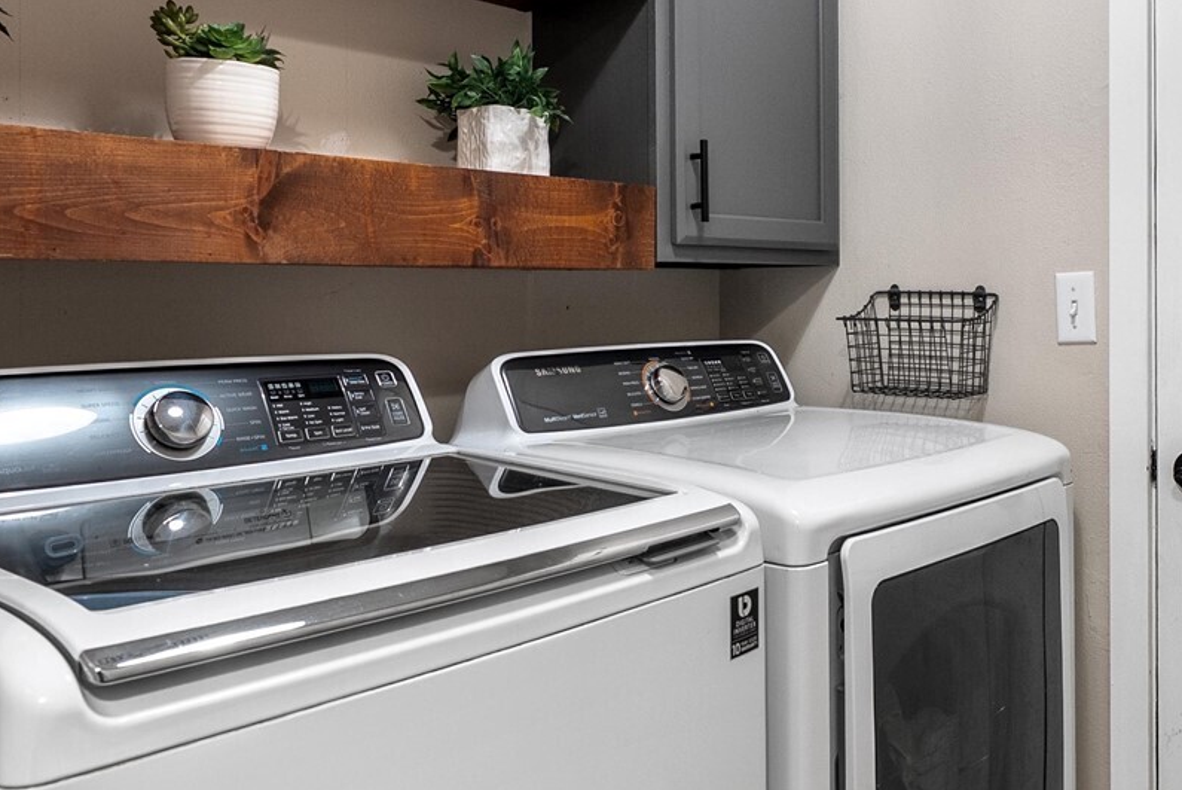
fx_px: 1051
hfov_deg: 56.5
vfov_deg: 41.1
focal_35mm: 32
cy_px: 339
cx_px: 851
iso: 1000
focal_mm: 15
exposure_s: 1/1.67
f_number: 7.1
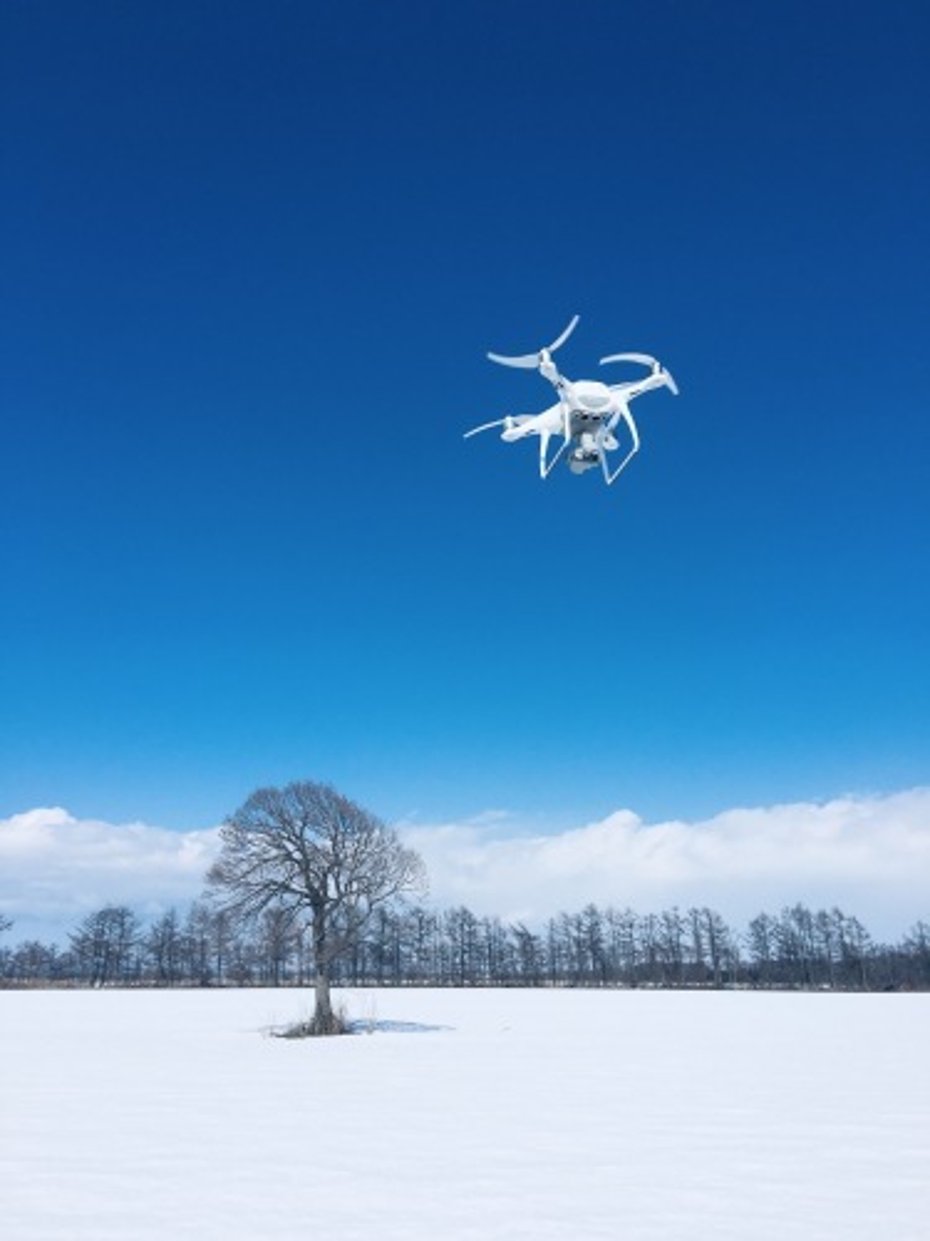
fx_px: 1039
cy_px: 620
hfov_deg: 48.2
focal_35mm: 29
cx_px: 465
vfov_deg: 61.7
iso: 25
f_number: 2.2
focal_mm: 4.15
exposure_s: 1/4808
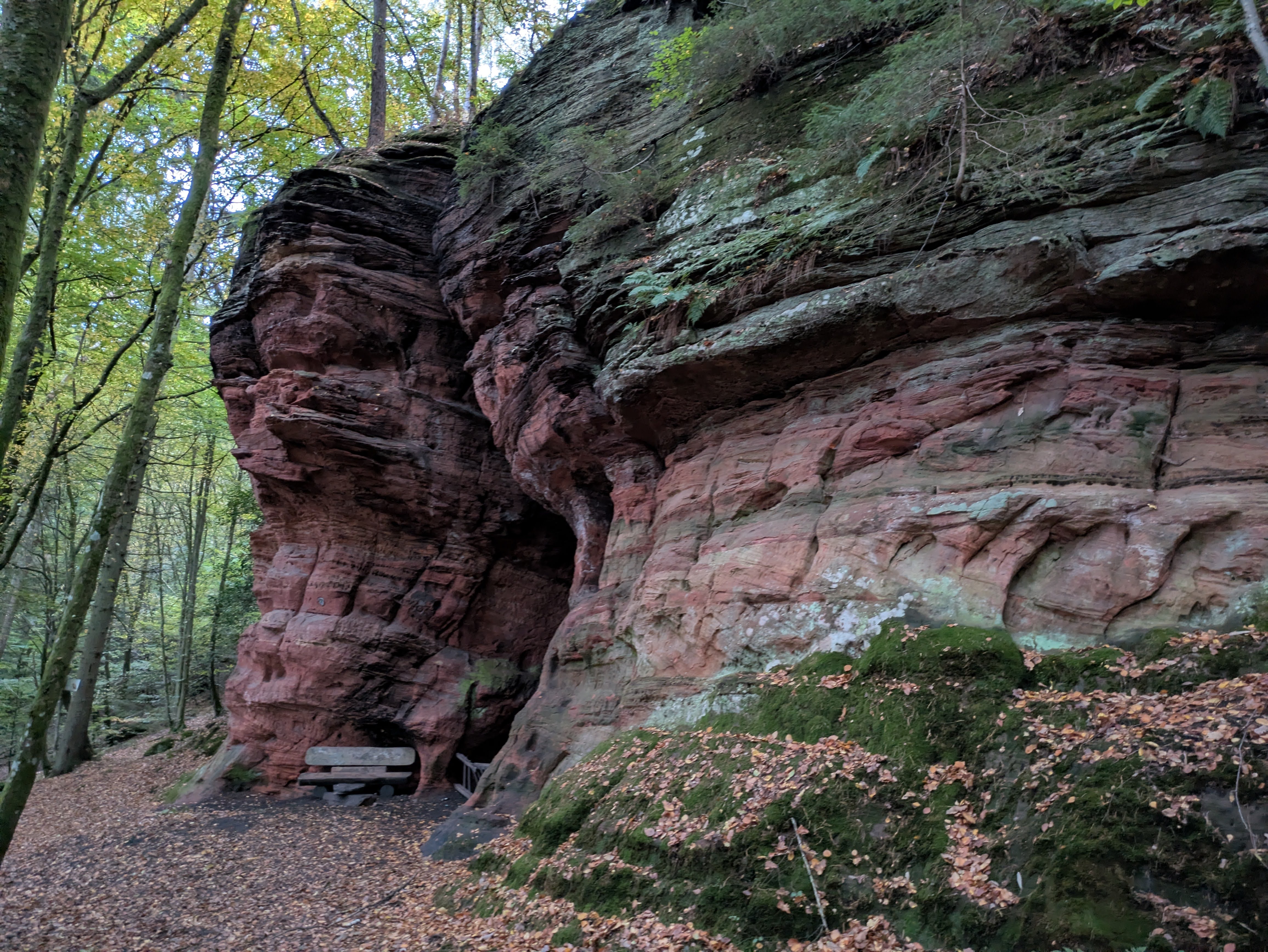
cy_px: 476
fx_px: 916
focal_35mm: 25
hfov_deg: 69.4
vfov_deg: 54.9
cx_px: 634
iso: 251
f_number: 1.89
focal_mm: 5.43
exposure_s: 1/16.7
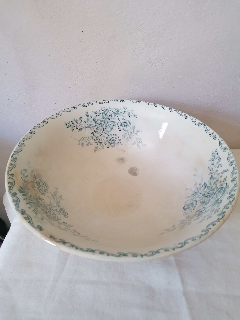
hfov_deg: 51.4
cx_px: 120
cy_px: 160
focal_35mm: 27
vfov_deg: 65.3
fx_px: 250
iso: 320
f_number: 1.8
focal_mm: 4.75
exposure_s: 1/33.3
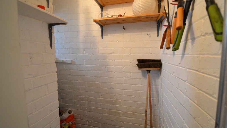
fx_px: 96
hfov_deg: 99.4
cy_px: 65
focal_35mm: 16
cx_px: 114
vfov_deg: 67.1
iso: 900
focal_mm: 10
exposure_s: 1/60
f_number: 3.5
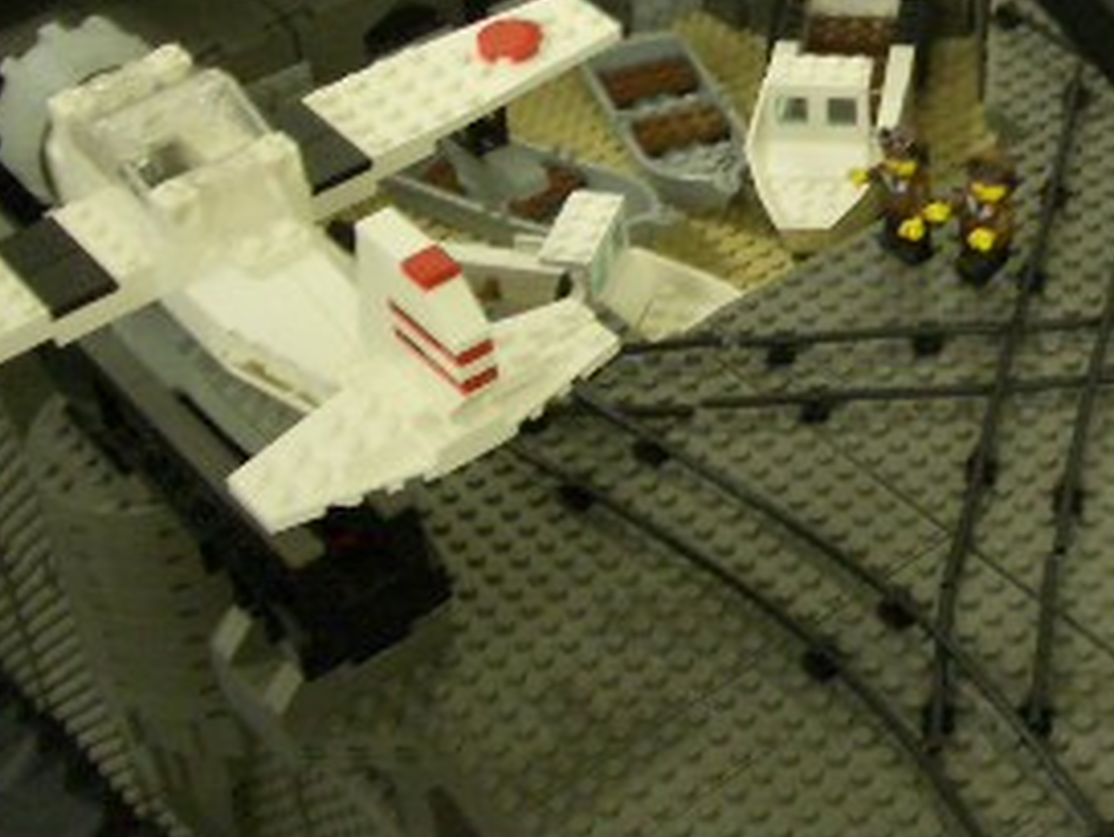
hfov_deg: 22.9
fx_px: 2640
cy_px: 33
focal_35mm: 82
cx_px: 1114
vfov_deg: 17.6
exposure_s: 1/8
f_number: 2.6
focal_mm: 5.8
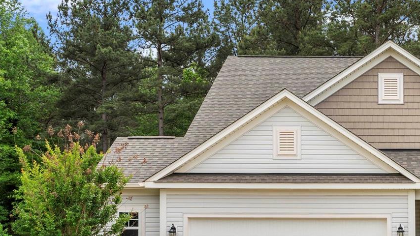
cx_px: 411
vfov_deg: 14.5
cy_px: 158
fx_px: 924
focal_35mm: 83
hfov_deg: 24.5
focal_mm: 33
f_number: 9
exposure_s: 1/125
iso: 100
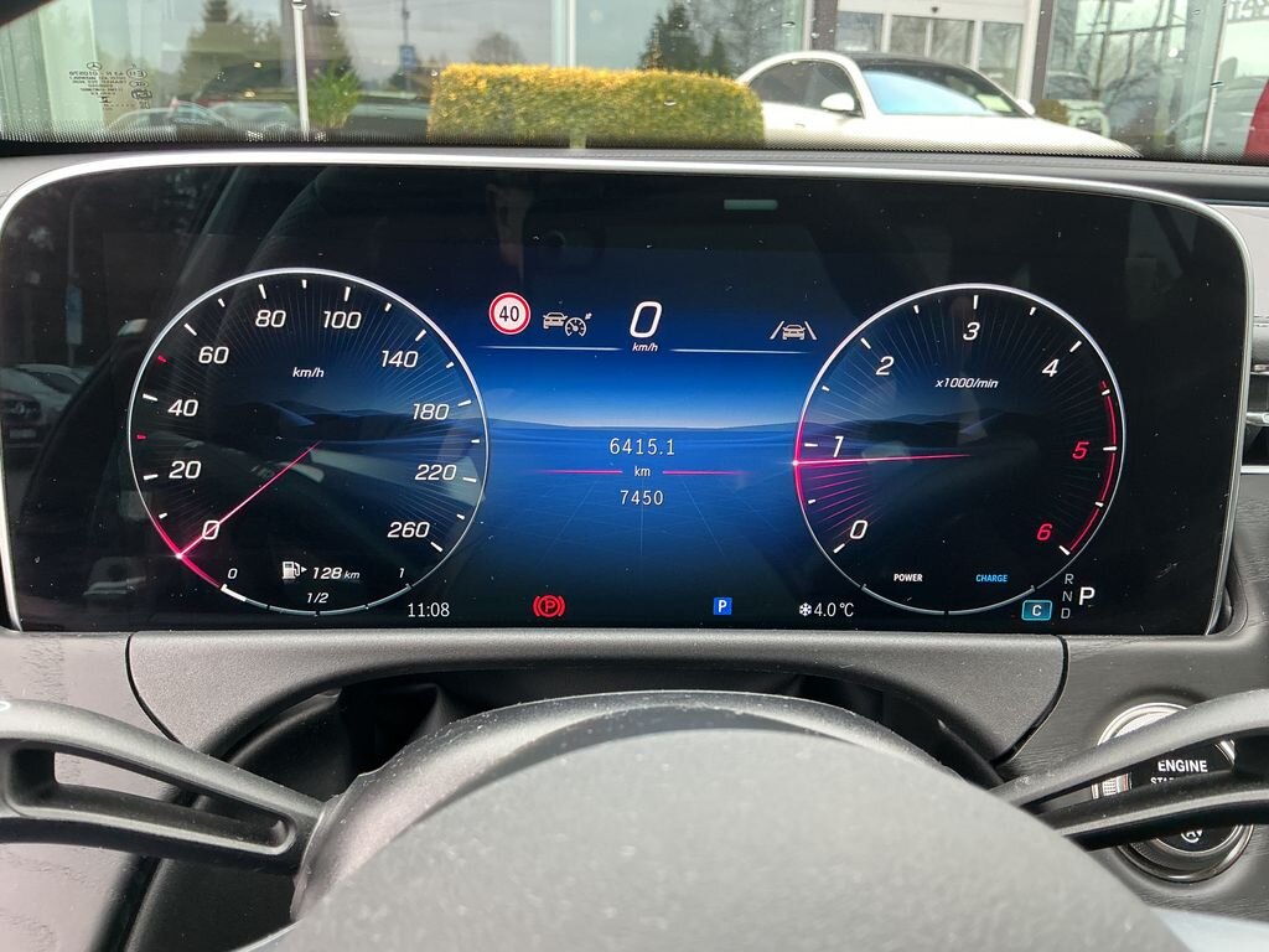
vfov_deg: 48.2
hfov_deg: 61.7
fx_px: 1063
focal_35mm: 29
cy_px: 476
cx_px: 634
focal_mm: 3
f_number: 1.8
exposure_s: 1/60
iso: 80
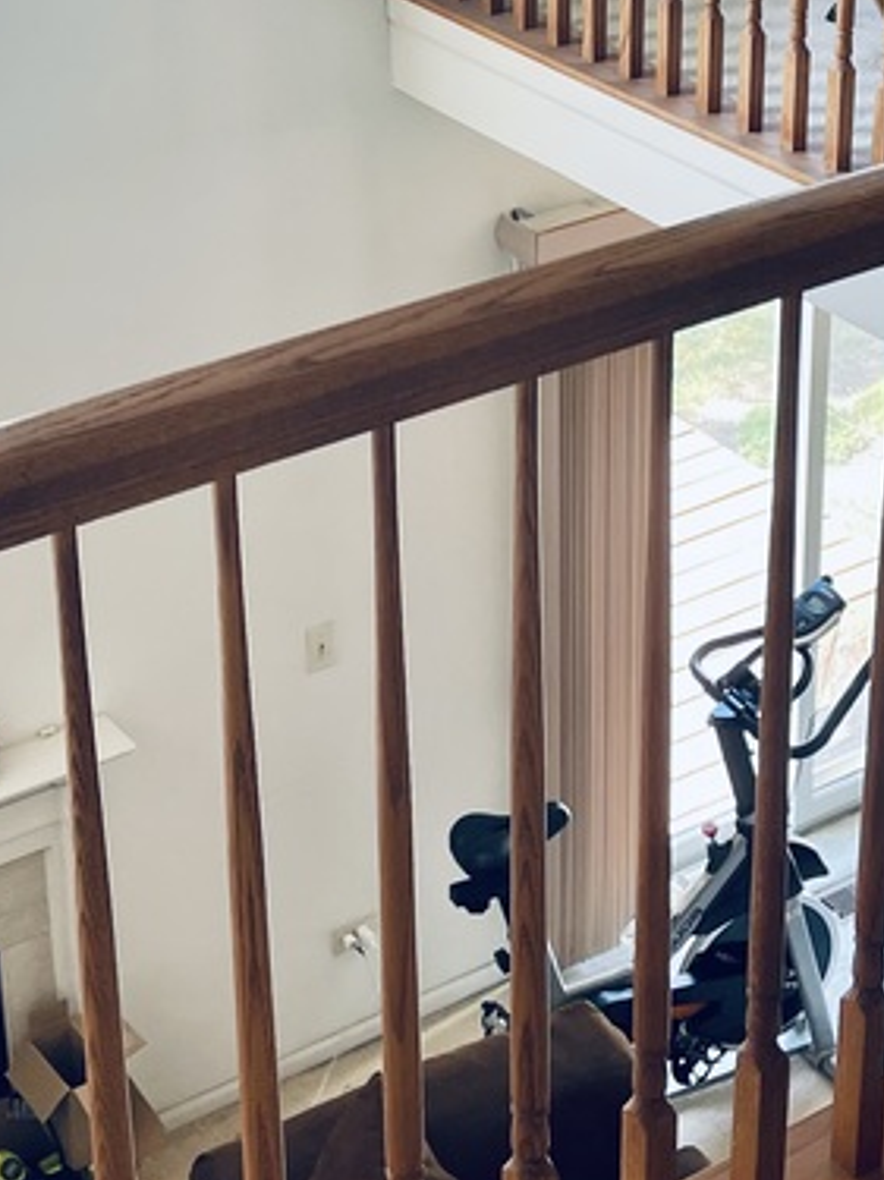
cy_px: 220
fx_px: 2453
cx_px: 428
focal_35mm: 72
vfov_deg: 26.5
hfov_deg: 20.4
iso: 80
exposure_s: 1/121
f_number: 1.6
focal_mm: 5.1
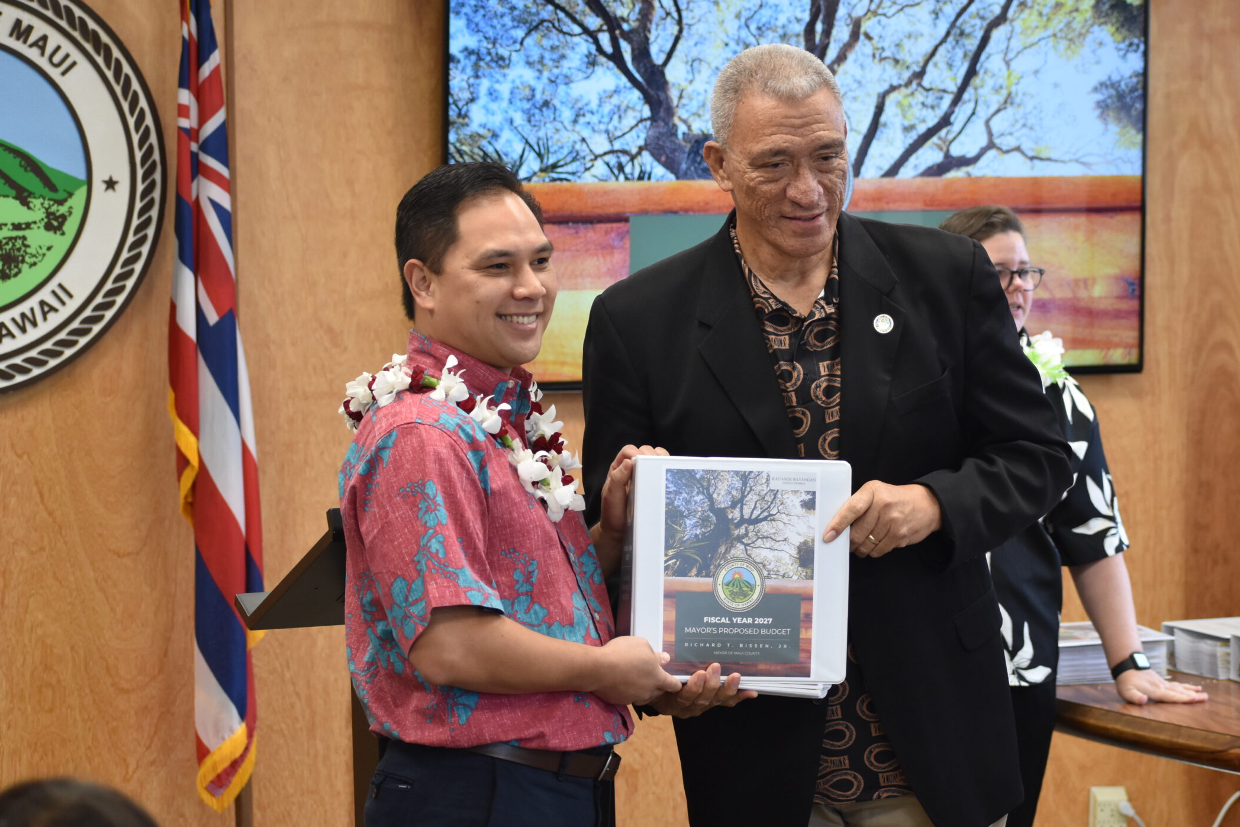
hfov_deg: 14.3
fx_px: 4926
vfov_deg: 9.6
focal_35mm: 143
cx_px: 737
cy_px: 436
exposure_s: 1/125
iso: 900
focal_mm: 78
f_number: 4.8
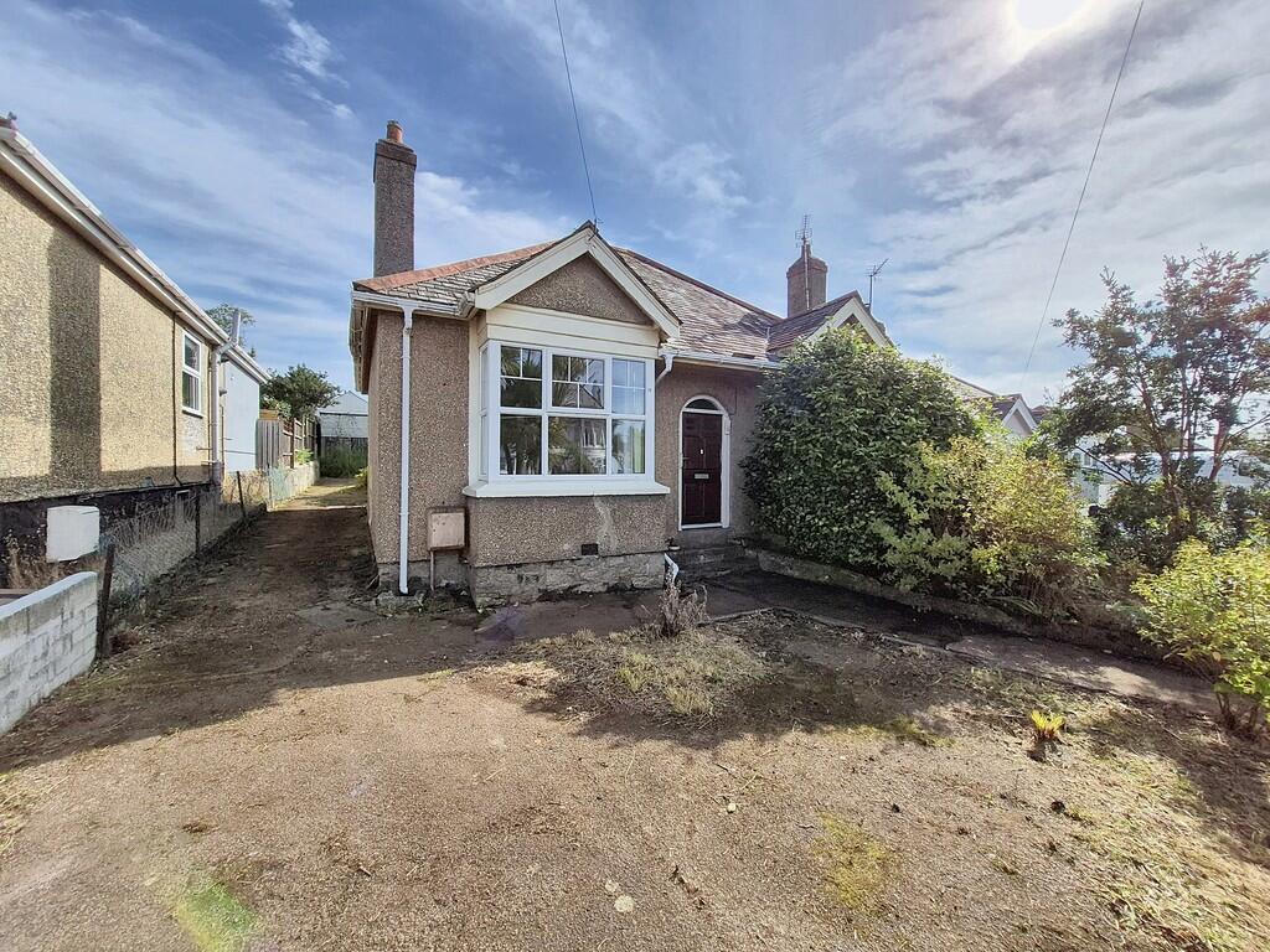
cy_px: 476
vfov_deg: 89.9
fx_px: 477
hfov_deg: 106.2
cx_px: 635
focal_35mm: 13
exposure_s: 1/3320
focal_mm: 1.7
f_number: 2.2
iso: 50
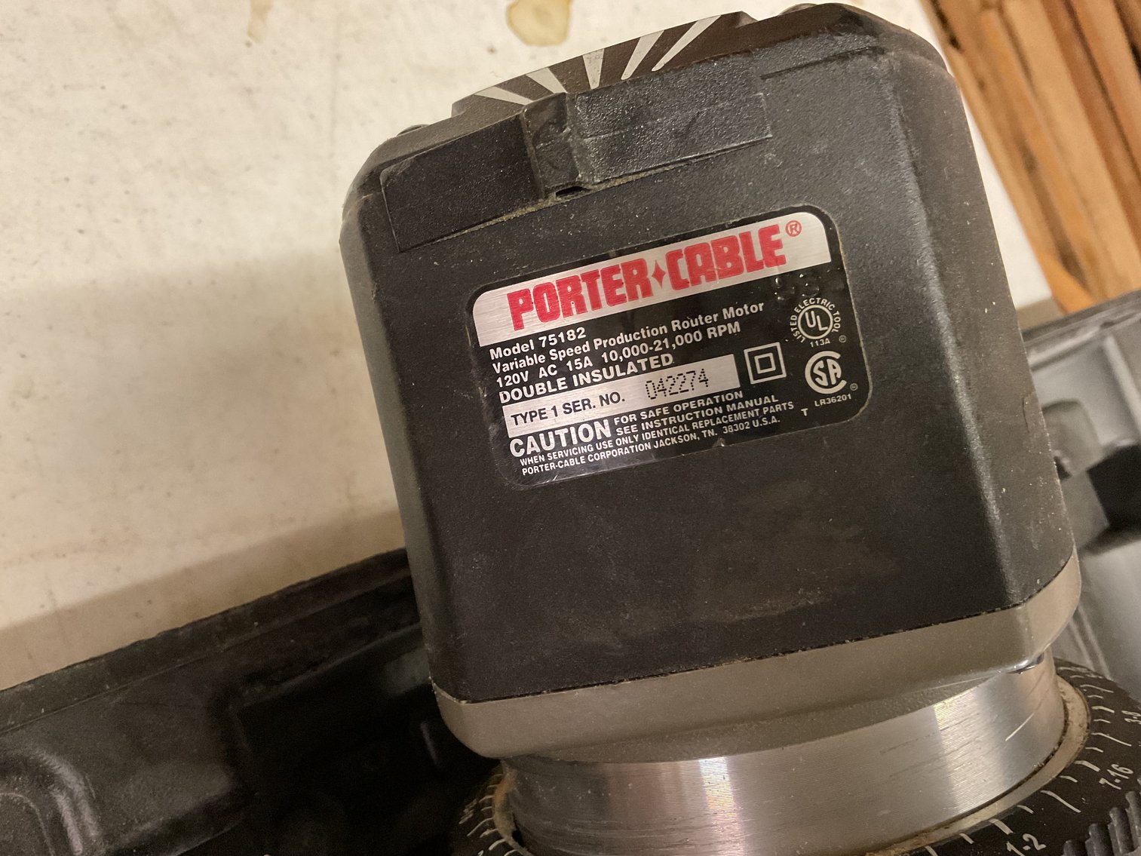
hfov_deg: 61.7
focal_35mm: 29
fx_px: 956
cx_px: 570
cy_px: 428
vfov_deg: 48.2
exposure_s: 1/30
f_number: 1.8
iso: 400
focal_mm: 3
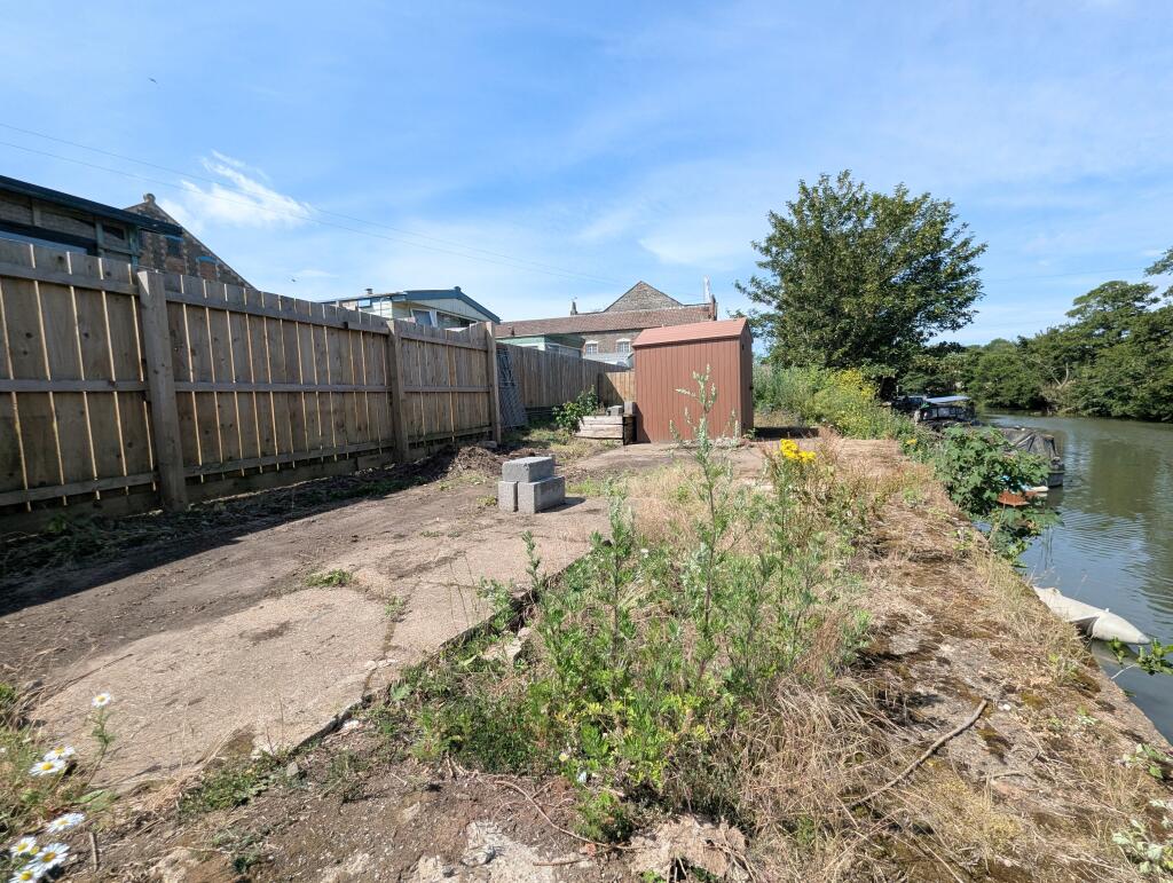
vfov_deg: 90.1
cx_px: 586
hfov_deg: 106.1
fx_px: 441
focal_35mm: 13
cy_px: 442
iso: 48
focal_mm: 1.95
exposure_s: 1/1597
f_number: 2.2
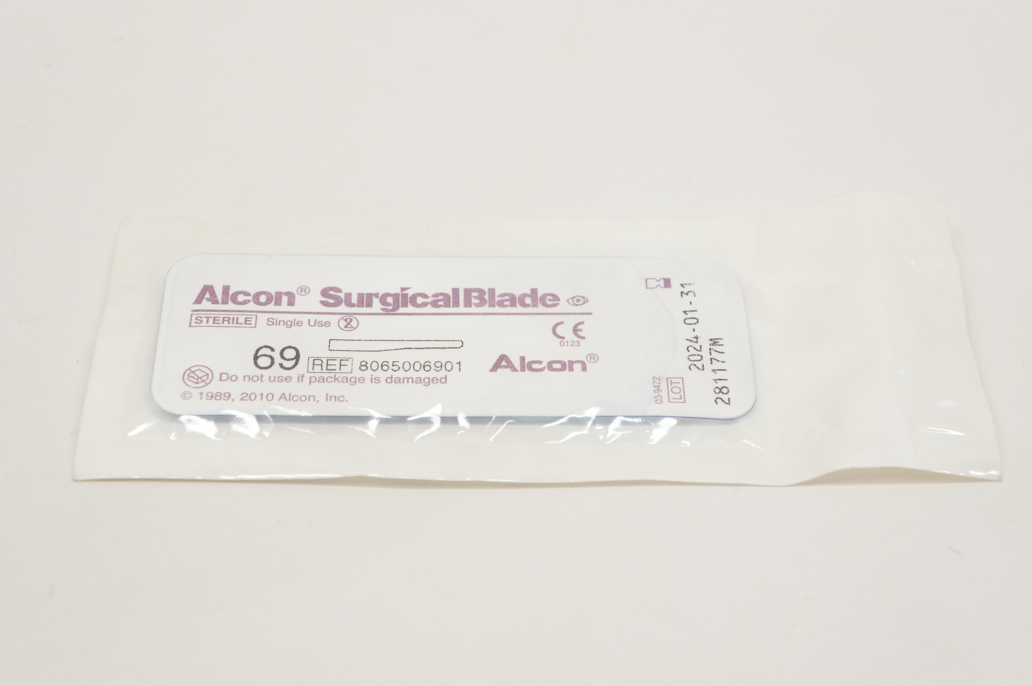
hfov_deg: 32.7
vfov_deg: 22.0
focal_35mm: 62
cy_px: 343
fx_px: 1761
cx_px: 516
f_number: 6.3
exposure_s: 1/80
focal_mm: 41
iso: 400
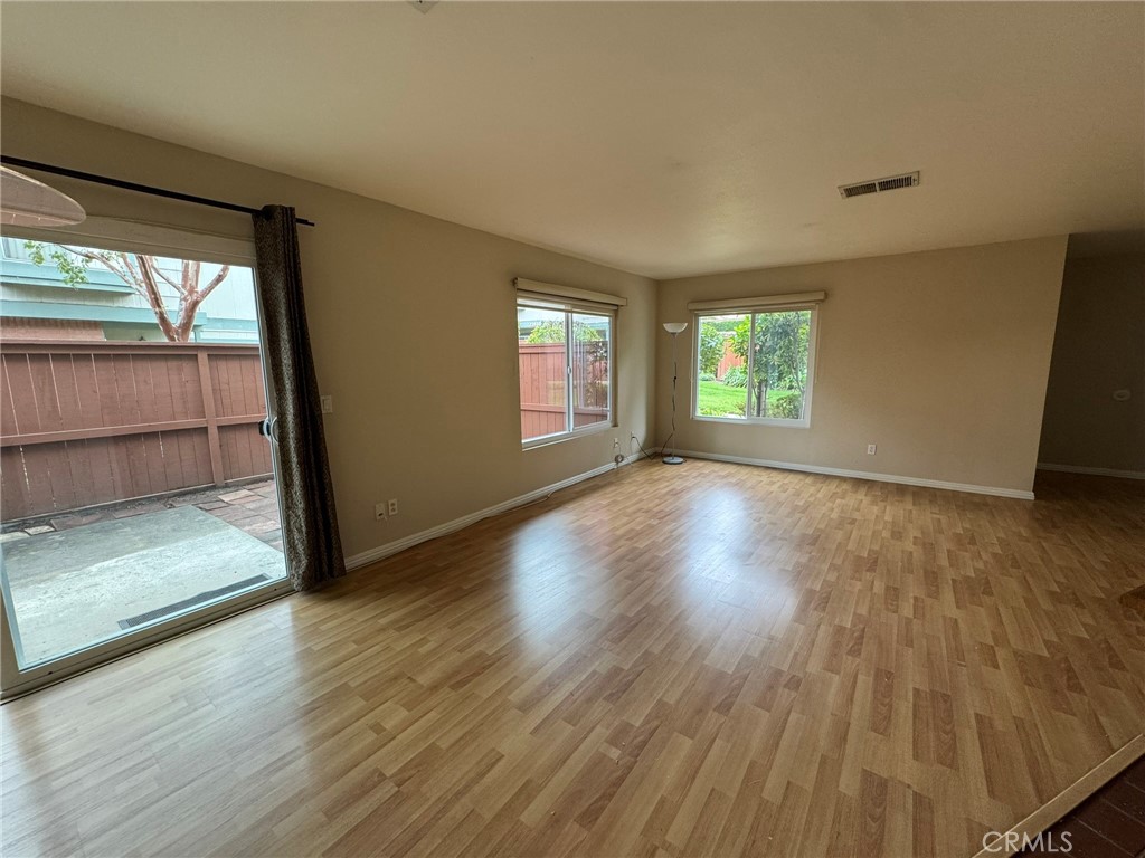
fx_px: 463
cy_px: 429
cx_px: 572
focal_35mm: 14
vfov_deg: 85.7
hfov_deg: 102.1
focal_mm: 2.22
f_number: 2.2
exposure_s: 1/120
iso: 160
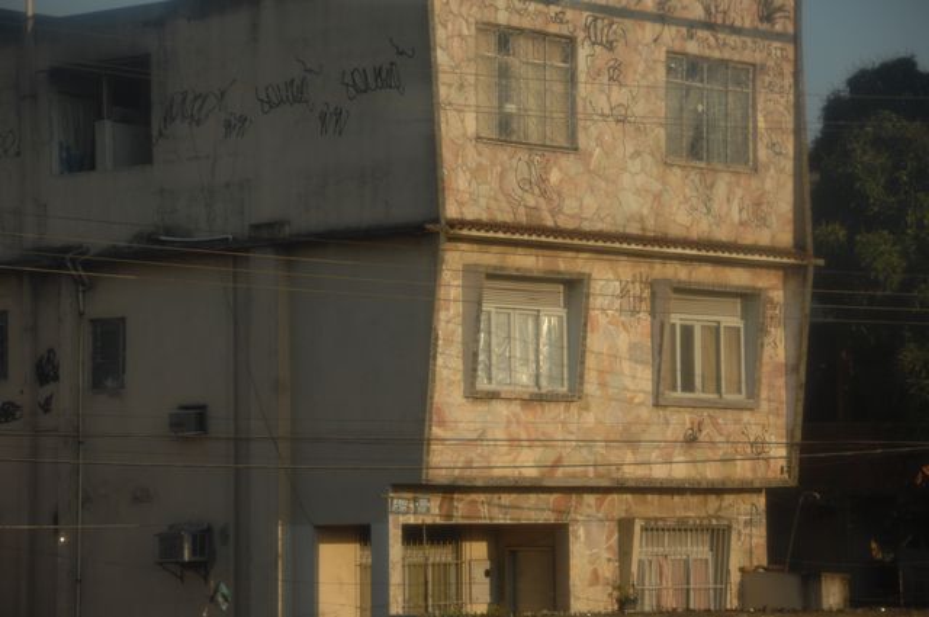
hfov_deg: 16.7
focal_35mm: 123
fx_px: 3170
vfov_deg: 11.1
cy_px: 308
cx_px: 464
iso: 200
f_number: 5
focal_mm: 82
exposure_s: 1/500
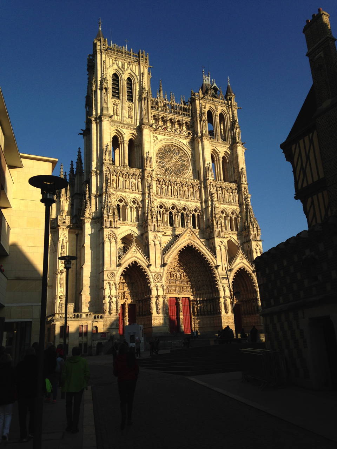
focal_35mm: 33
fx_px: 428
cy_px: 224
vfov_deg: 55.4
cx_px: 168
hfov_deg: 42.9
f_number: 2.4
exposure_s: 1/1290
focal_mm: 4.12
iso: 50
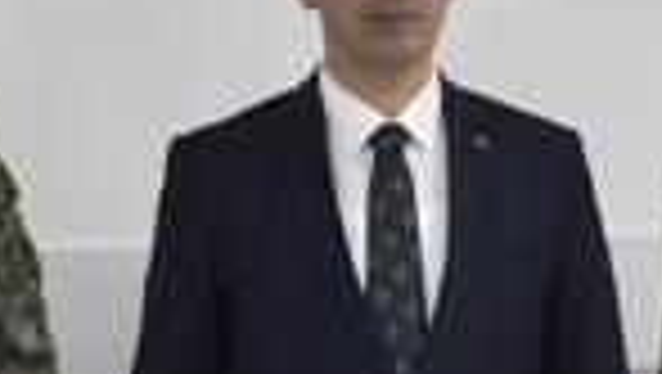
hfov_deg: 10.6
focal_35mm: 203
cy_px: 140
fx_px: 3570
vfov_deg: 6.0
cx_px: 191
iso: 1600
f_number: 6.3
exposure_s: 1/160
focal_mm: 31
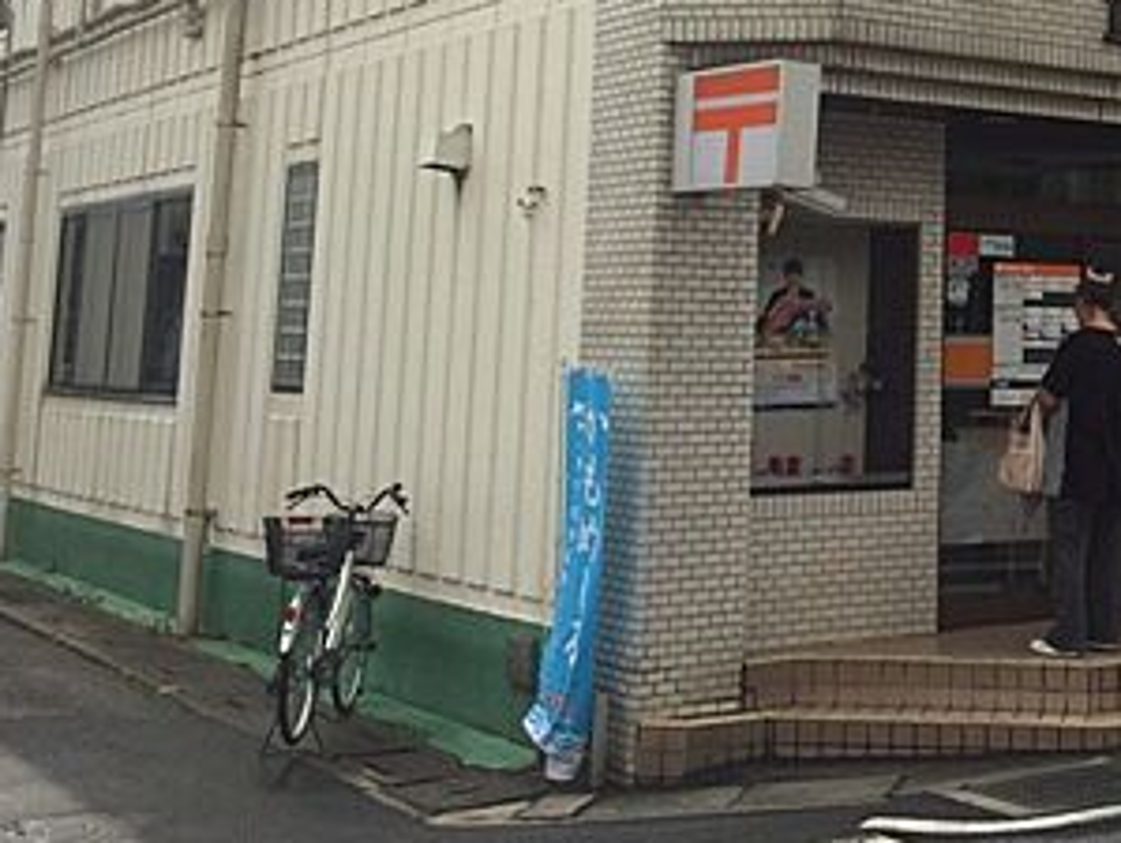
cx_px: 1042
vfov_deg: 22.9
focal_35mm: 62
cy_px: 34
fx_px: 2010
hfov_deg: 29.6
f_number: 2.2
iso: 32
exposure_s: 1/1580
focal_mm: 4.15
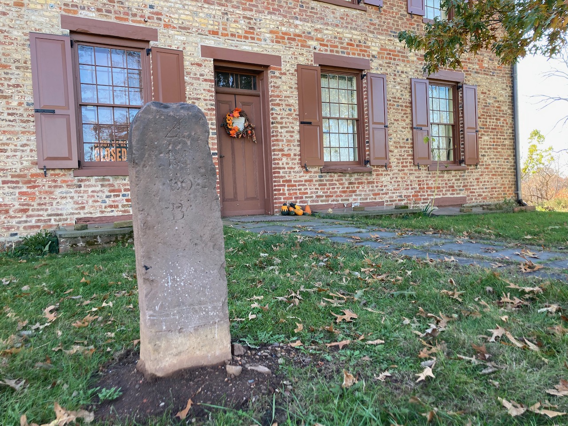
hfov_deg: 63.4
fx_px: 459
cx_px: 284
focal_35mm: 28
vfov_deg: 49.7
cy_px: 213
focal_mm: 3.99
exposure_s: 1/121
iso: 32
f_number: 1.8
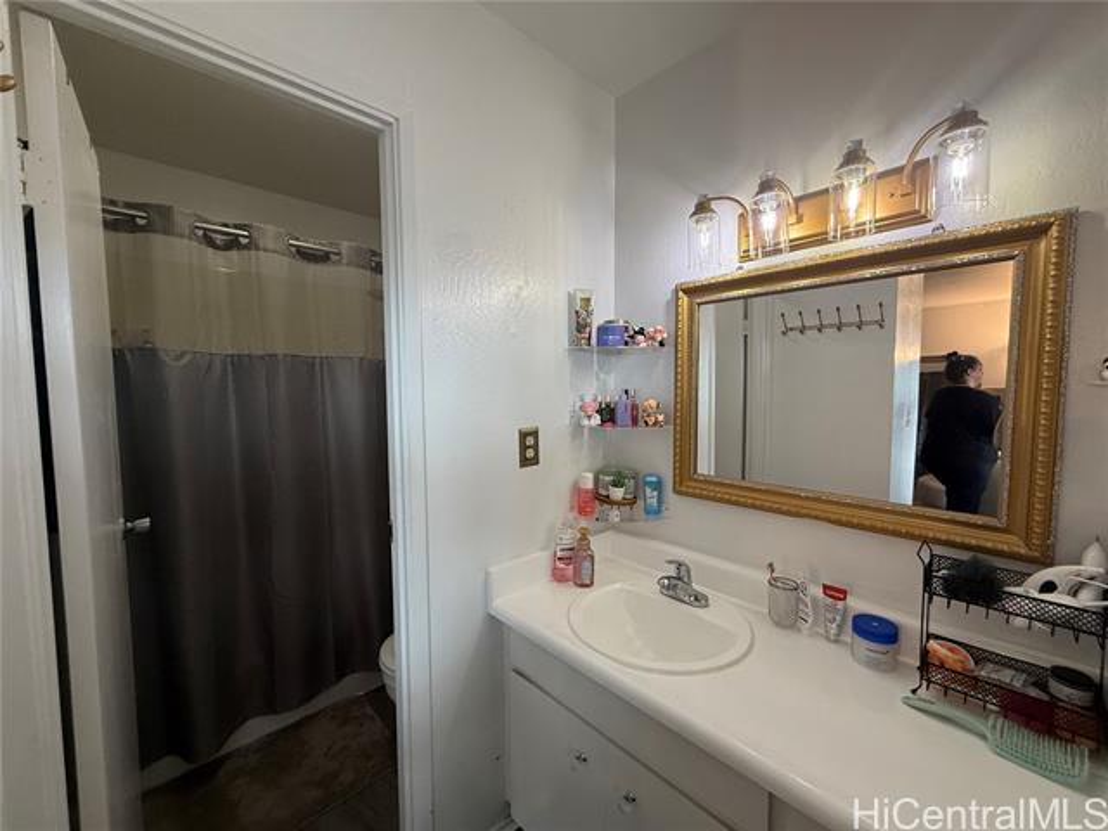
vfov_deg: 85.7
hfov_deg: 102.1
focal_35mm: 14
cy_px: 416
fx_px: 448
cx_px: 554
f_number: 2.2
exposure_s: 1/120
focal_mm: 2.22
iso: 250
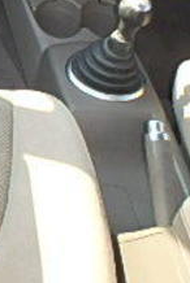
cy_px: -40
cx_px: -143
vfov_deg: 23.5
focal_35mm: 80
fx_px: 631
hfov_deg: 15.0
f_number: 3.5
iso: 125
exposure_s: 1/125
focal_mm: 3.7
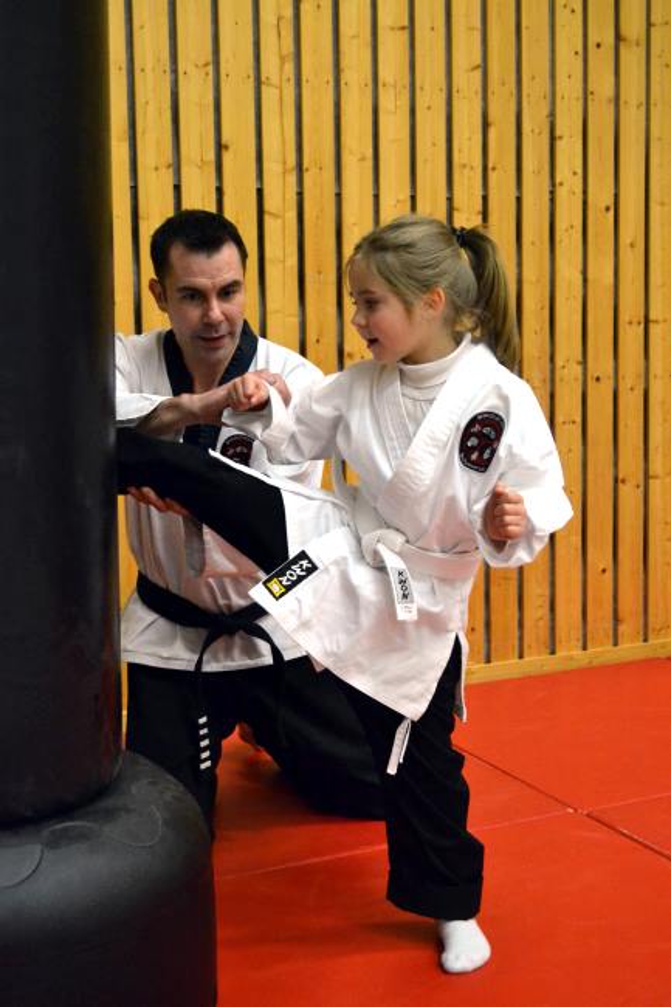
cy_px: 504
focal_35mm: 48
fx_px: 1343
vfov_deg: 41.1
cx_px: 336
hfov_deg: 28.1
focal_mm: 32
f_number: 4.8
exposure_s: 1/80
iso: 3200
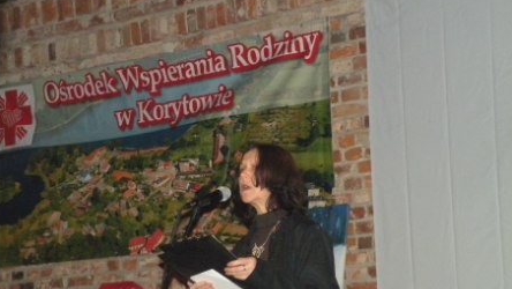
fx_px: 1507
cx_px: 255
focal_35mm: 111
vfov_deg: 10.9
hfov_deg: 19.3
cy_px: 187
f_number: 4
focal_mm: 17.9
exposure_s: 1/60
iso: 800
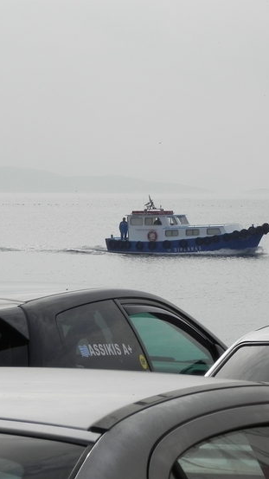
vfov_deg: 10.3
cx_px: 192
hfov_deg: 5.8
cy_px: 240
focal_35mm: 210
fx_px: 2663
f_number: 8
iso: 160
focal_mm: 25.7
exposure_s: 1/620
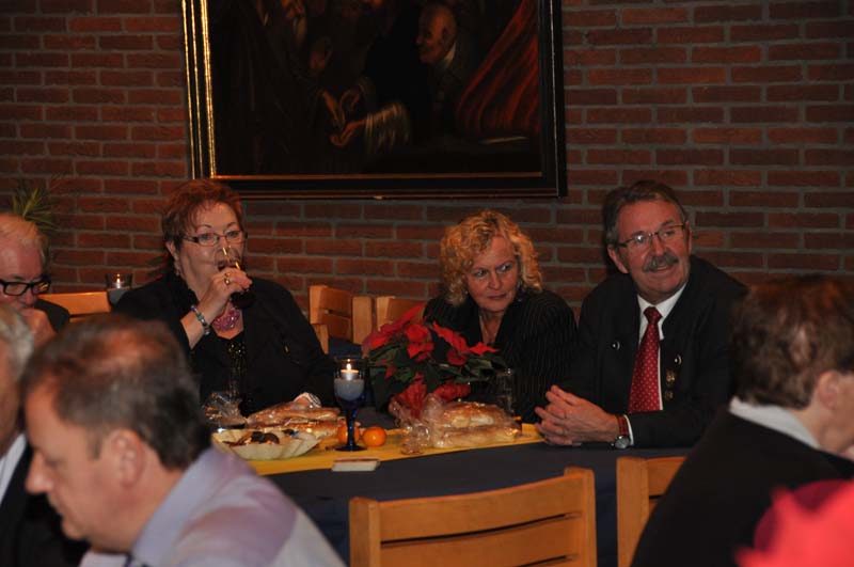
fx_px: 2914
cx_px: 427
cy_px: 284
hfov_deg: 16.7
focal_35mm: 123
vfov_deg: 11.1
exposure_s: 1/60
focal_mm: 82
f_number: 5
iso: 800
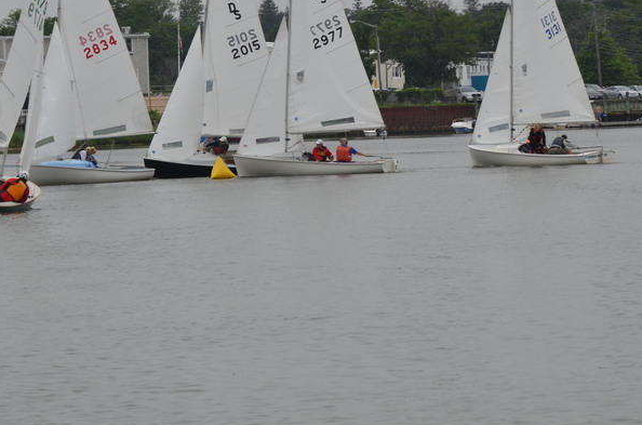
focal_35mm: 246
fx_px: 4374
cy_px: 70
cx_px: 257
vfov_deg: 5.6
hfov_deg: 8.4
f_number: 8
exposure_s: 1/250
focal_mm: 95
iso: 100
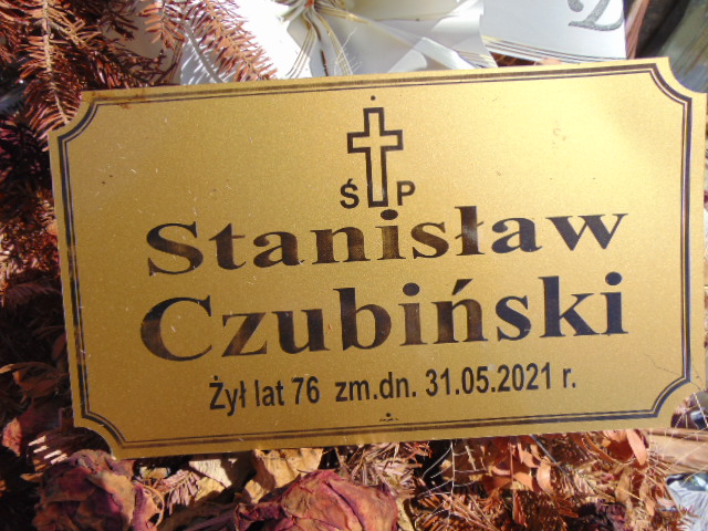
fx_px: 511
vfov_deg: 54.9
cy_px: 266
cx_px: 354
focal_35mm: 25
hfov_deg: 69.4
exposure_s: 1/250
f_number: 7.7
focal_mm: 4.5
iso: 80
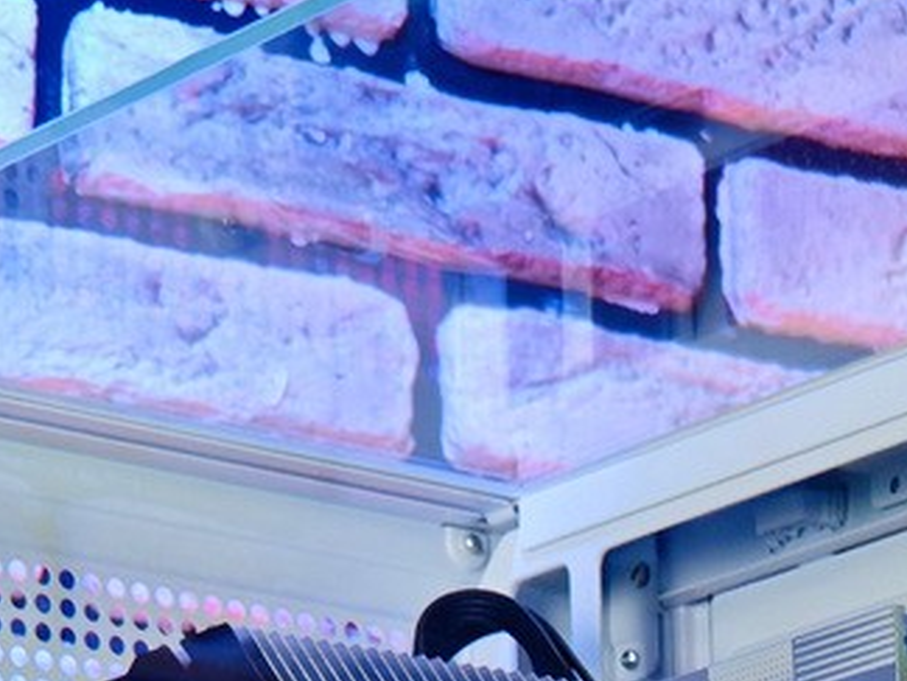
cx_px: 1027
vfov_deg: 9.6
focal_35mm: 142
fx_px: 3721
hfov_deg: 13.6
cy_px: 1443
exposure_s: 1/80
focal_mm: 8.72
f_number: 4
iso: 640
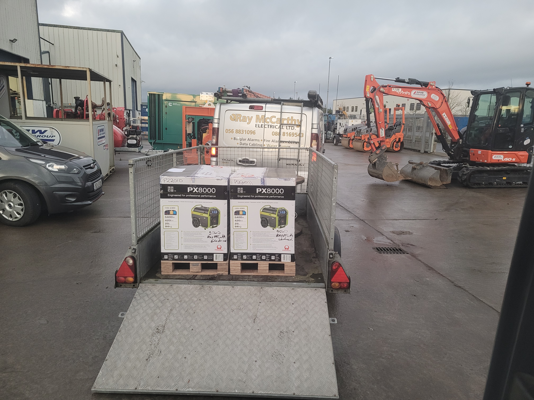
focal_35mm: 26
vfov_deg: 53.1
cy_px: 200
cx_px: 267
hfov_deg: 67.3
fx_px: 401
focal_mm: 5.4
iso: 320
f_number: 1.8
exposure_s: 1/100
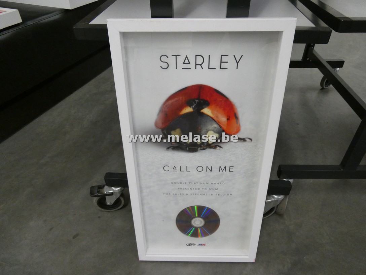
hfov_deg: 71.6
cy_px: 138
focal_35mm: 24
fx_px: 254
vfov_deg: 56.8
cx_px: 183
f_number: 3.3
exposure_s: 1/60
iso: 500
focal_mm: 4.3
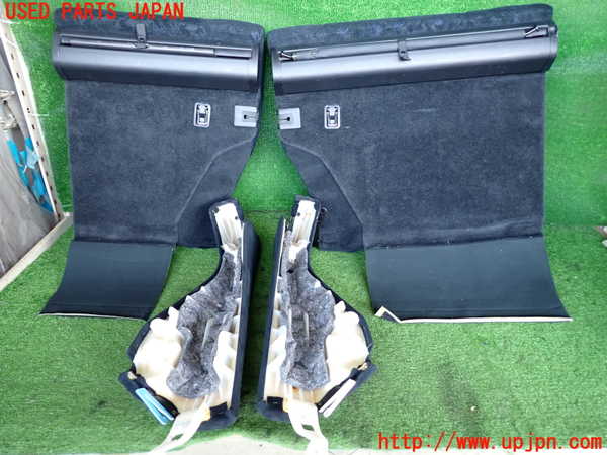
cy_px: 228
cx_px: 304
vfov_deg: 54.9
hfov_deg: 69.4
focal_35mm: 25
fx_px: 438
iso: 200
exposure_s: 1/30
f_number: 2
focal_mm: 4.5
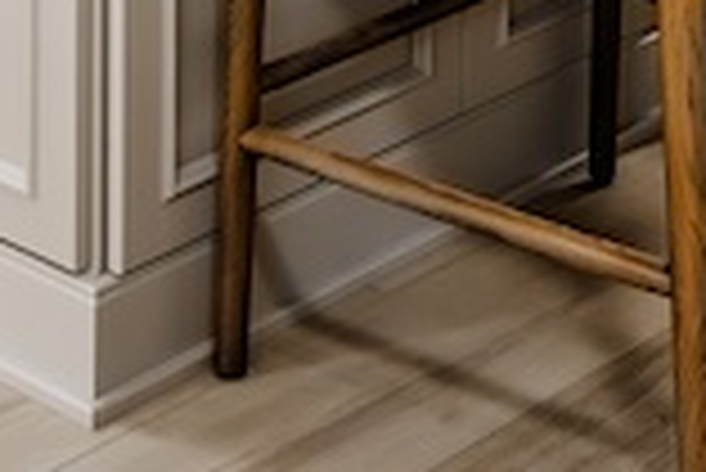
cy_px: -681
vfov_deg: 8.9
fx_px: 2728
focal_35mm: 139
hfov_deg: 14.7
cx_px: 378
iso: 160
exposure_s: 1/200
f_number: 9
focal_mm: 19
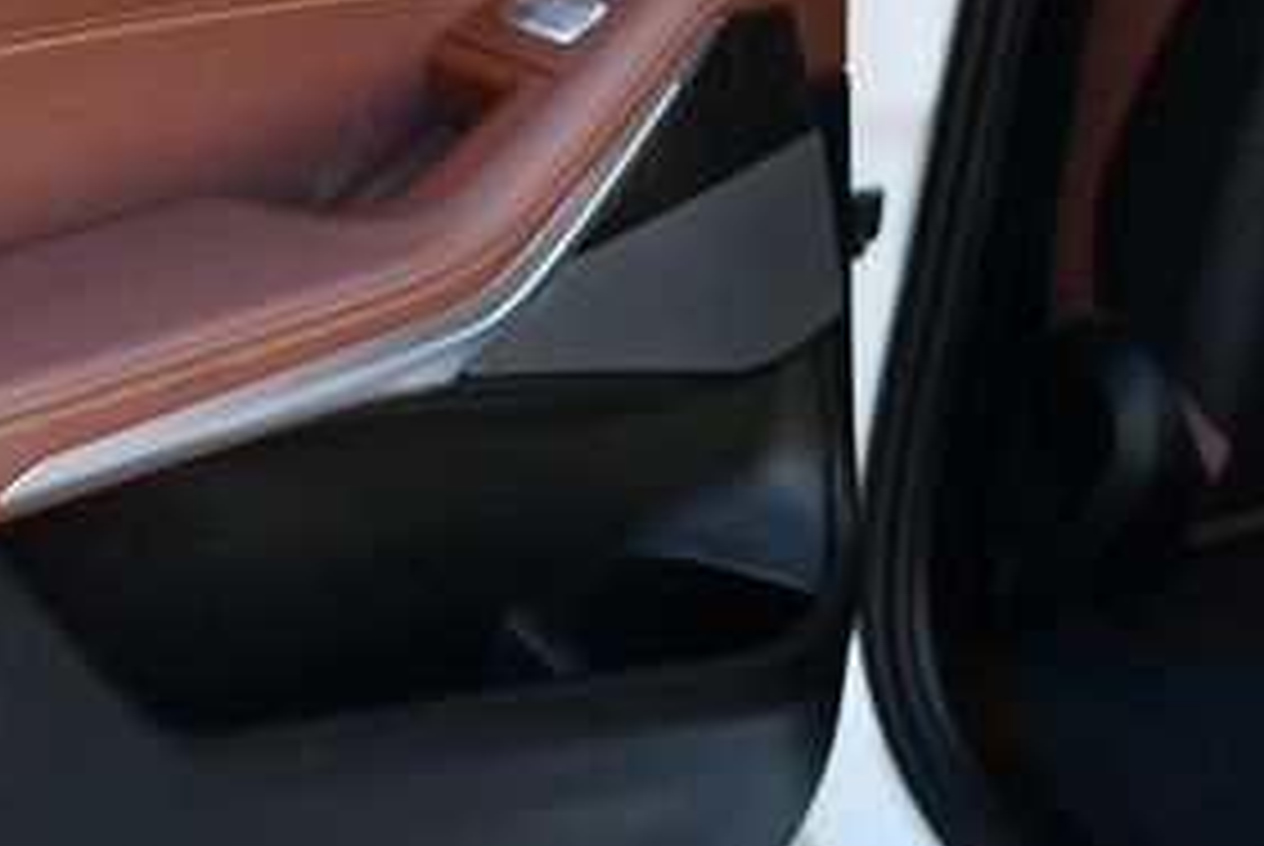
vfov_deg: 16.7
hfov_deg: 23.8
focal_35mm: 82
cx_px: 49
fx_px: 2882
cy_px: 297
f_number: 3.5
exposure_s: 1/250
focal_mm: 18
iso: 400
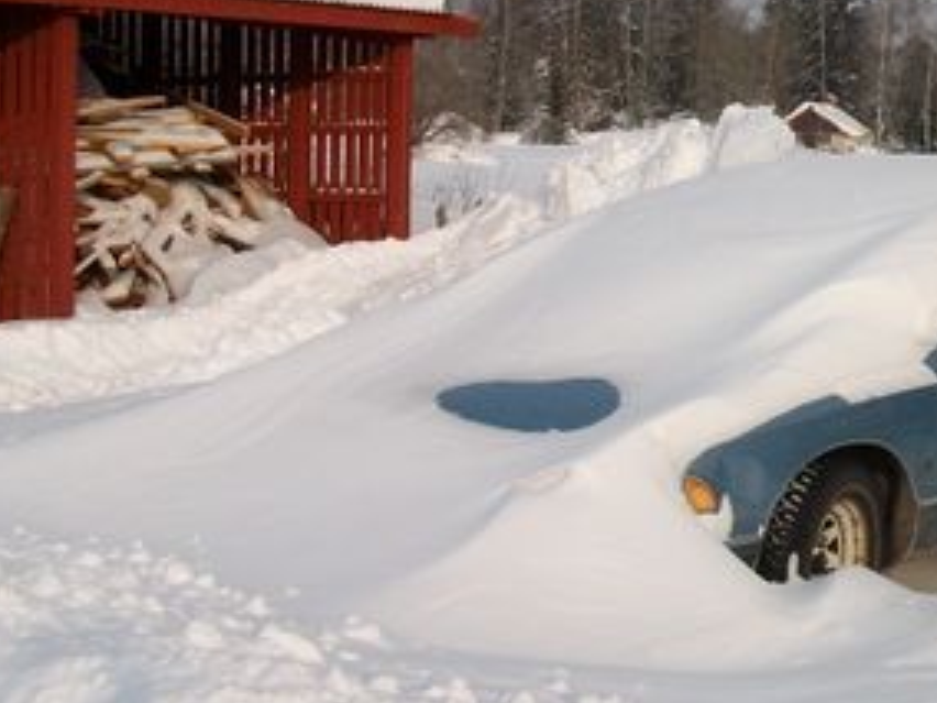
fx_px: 1949
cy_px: 267
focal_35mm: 72
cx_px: 907
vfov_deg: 20.4
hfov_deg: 25.8
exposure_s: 1/418
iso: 80
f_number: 5.5
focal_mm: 5.7
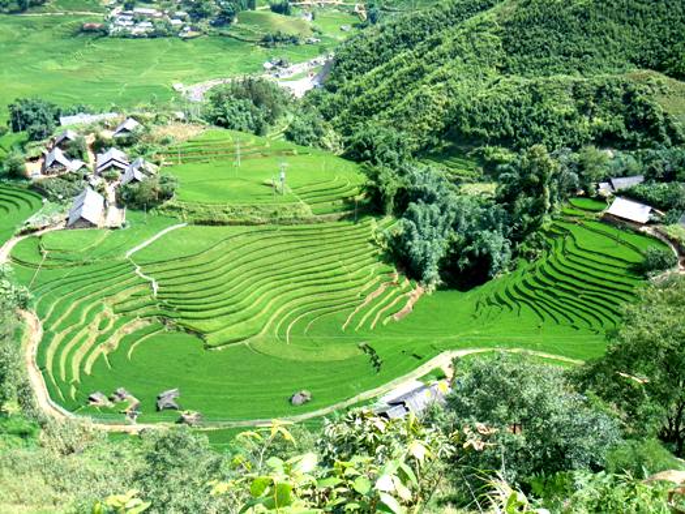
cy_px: 257
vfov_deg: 32.2
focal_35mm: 45
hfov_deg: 42.1
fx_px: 891
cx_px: 342
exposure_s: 1/250
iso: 100
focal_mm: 8.1
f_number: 3.8
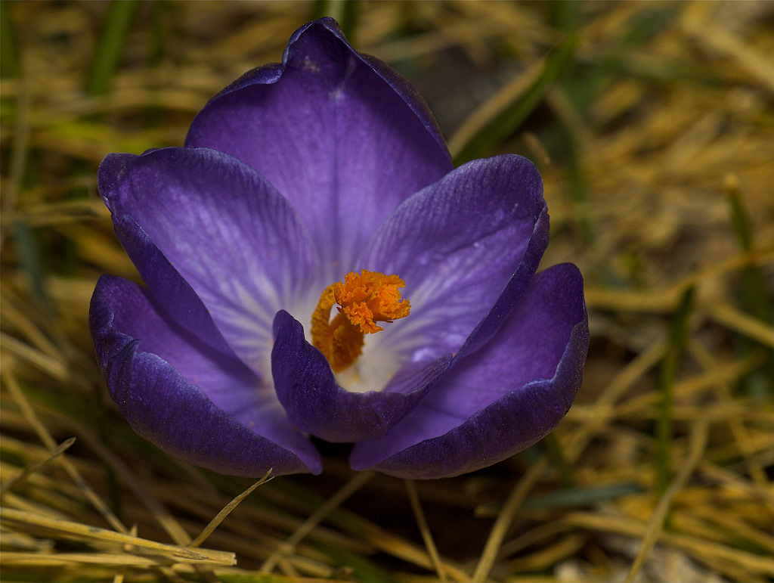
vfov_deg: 5.0
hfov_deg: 6.6
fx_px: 6717
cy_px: 292
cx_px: 387
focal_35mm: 300
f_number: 11
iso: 200
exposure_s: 1/250
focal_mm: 150
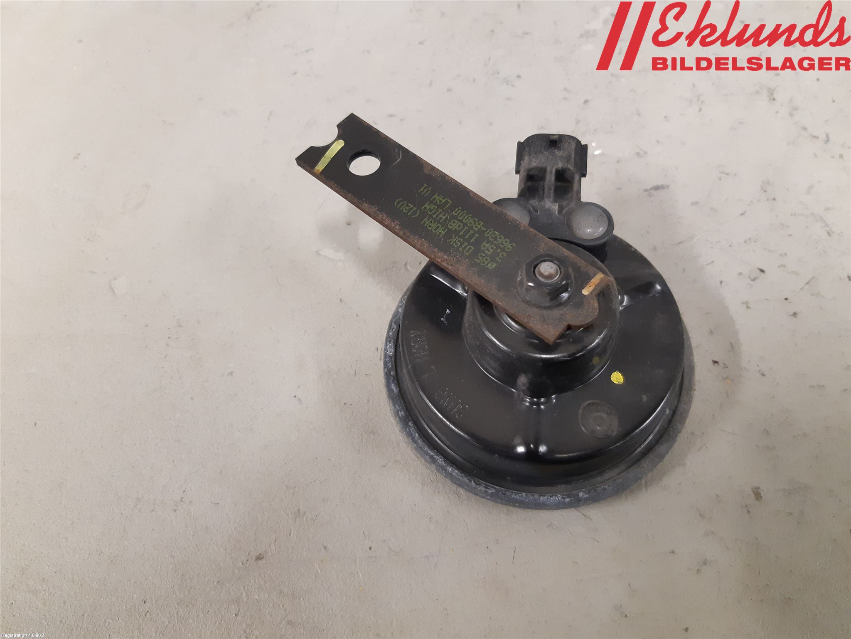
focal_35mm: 26
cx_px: 426
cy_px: 320
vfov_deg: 53.1
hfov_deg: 67.3
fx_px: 639
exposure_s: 1/50
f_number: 1.7
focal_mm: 3.93
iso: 250
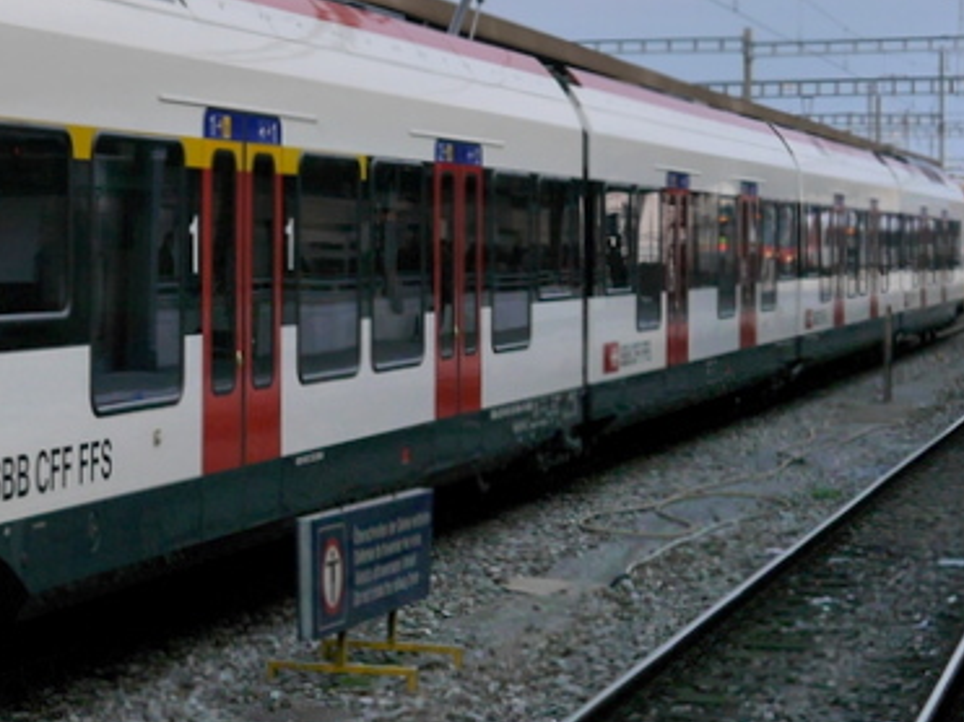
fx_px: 3062
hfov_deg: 16.9
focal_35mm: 110
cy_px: 244
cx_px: -288
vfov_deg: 13.4
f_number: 4.5
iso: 160
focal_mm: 17
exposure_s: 1/125
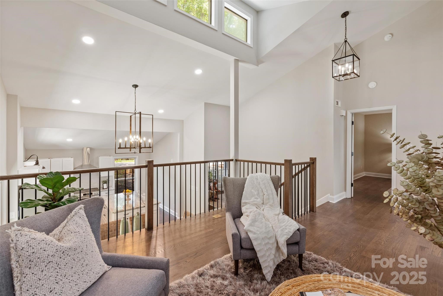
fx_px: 185
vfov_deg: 77.3
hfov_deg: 100.4
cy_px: 148
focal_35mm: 15
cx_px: 222
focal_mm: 15
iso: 400
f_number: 11
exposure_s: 1/10
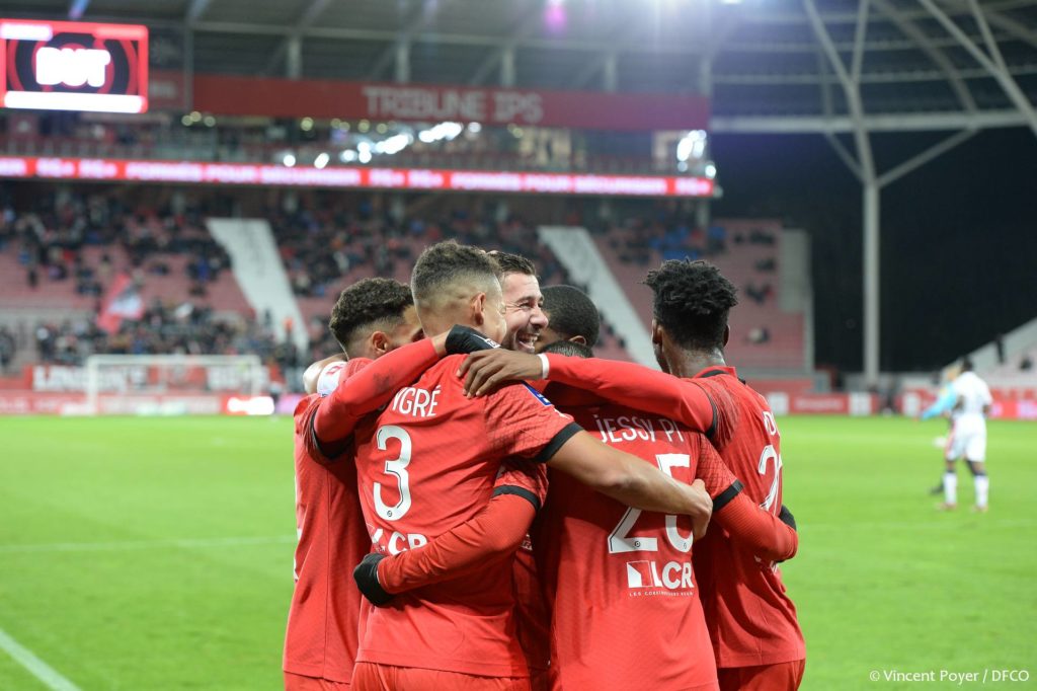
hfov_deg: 22.6
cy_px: 346
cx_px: 518
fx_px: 2592
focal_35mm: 90
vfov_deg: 15.2
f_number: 4
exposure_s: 1/250
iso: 2000
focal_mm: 90
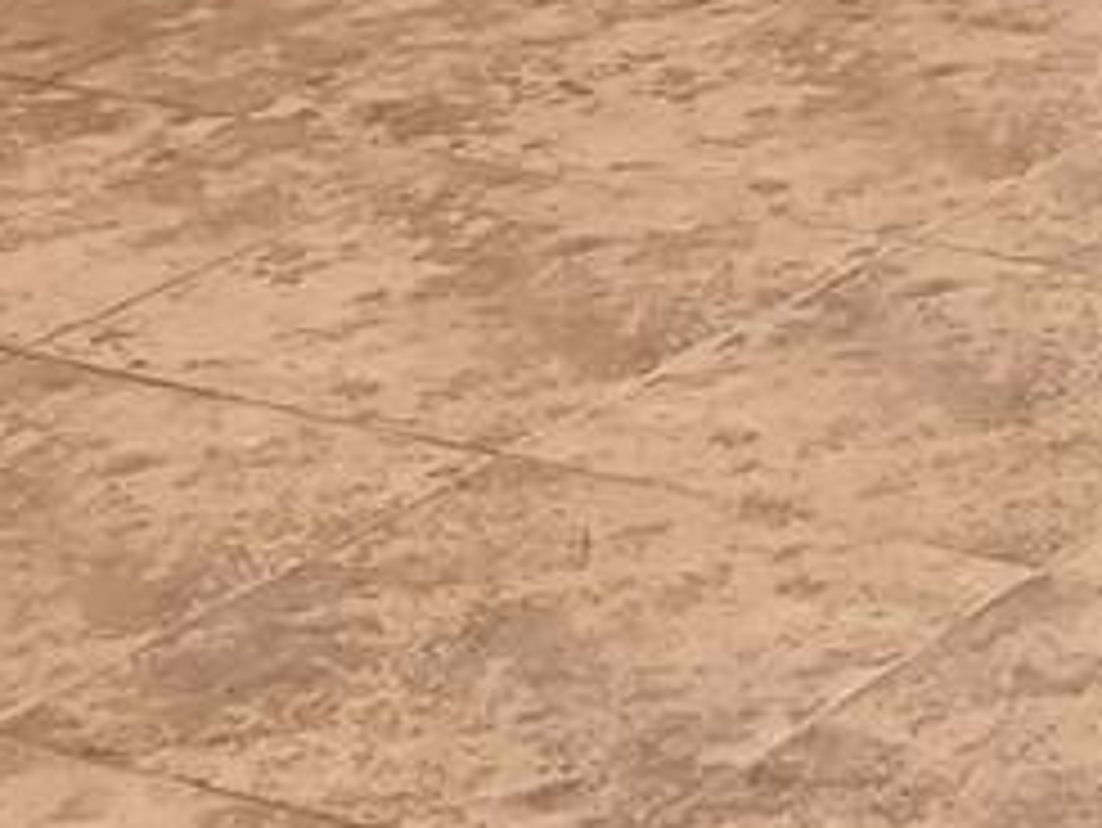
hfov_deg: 12.2
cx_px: 1925
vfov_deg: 9.3
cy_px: -824
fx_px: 4778
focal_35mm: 150
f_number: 1.8
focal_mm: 5.4
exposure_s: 1/120
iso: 125
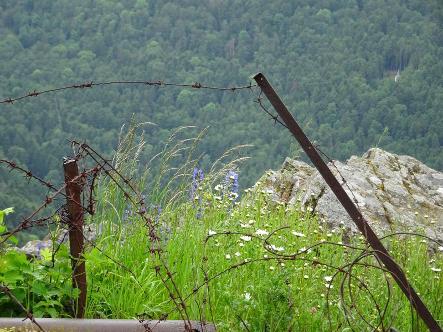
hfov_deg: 13.8
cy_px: 166
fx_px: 1830
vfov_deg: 10.4
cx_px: 222
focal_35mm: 143
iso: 250
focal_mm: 24.36
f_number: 5.6
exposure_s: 1/160
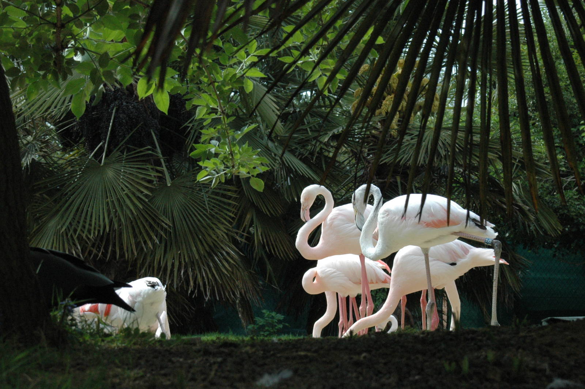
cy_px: 194
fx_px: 1948
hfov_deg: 17.1
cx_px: 292
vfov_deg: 11.4
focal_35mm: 120
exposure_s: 1/500
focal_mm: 80
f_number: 11
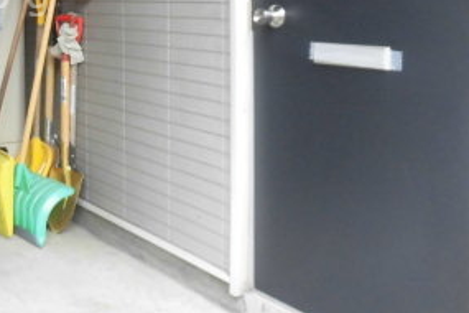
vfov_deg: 23.2
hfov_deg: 31.4
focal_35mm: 56
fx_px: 729
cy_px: -3
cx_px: -56
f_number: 3.1
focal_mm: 4.3
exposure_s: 1/80
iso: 125
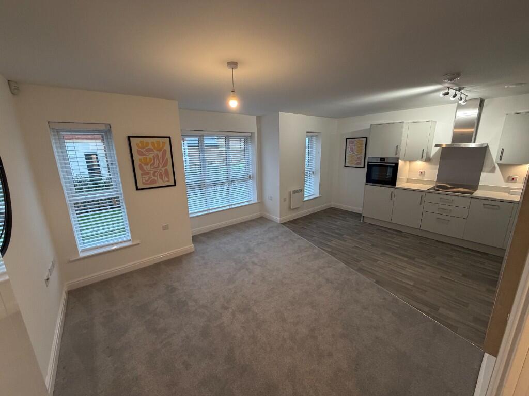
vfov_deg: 85.7
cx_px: 264
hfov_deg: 102.1
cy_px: 198
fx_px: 214
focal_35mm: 14
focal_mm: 2.22
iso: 250
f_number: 2.2
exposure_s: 1/100
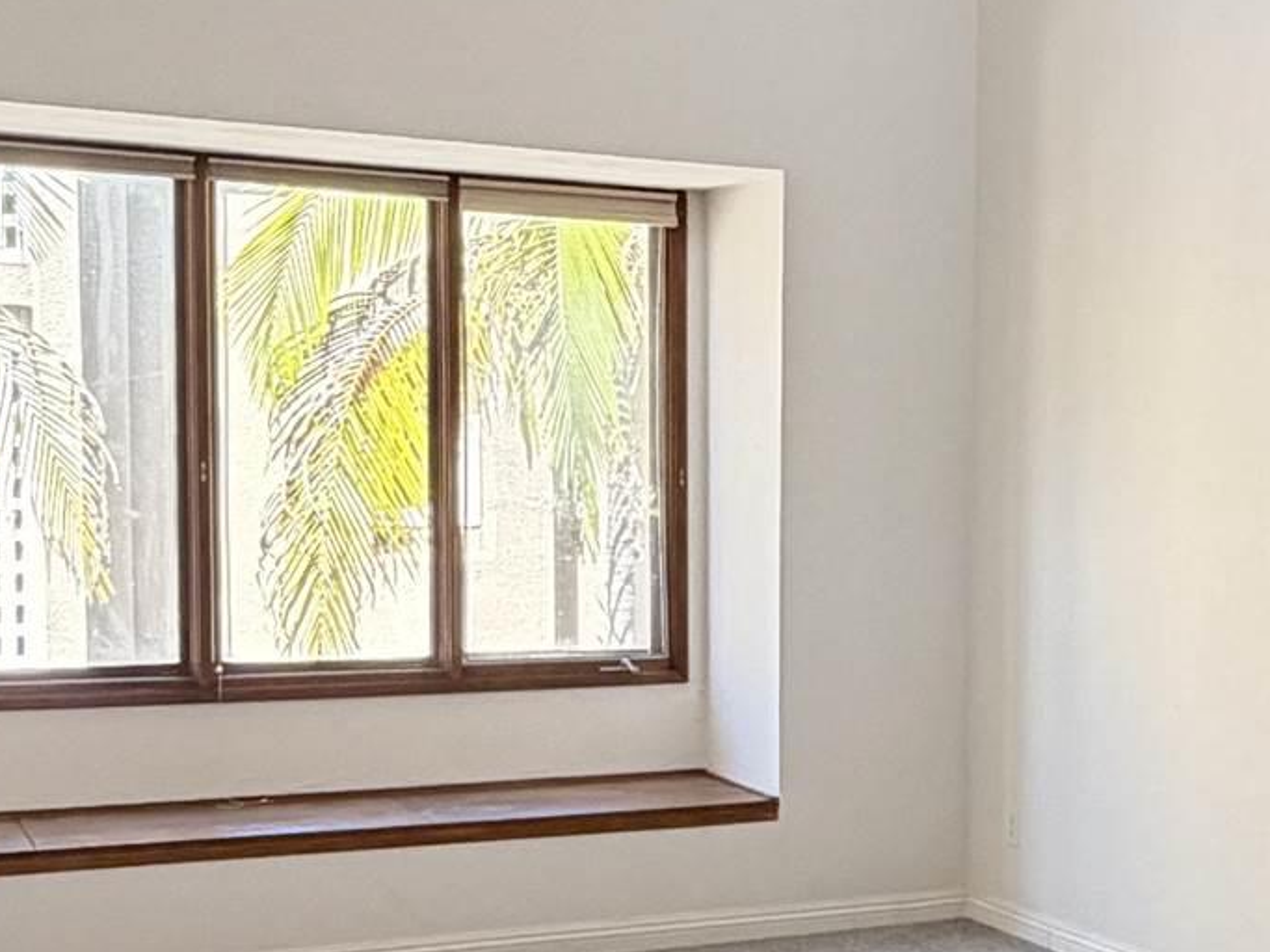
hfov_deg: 29.0
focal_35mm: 63
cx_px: 1225
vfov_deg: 23.2
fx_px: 2311
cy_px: 601
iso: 125
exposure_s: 1/121
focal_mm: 2.22
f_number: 2.2
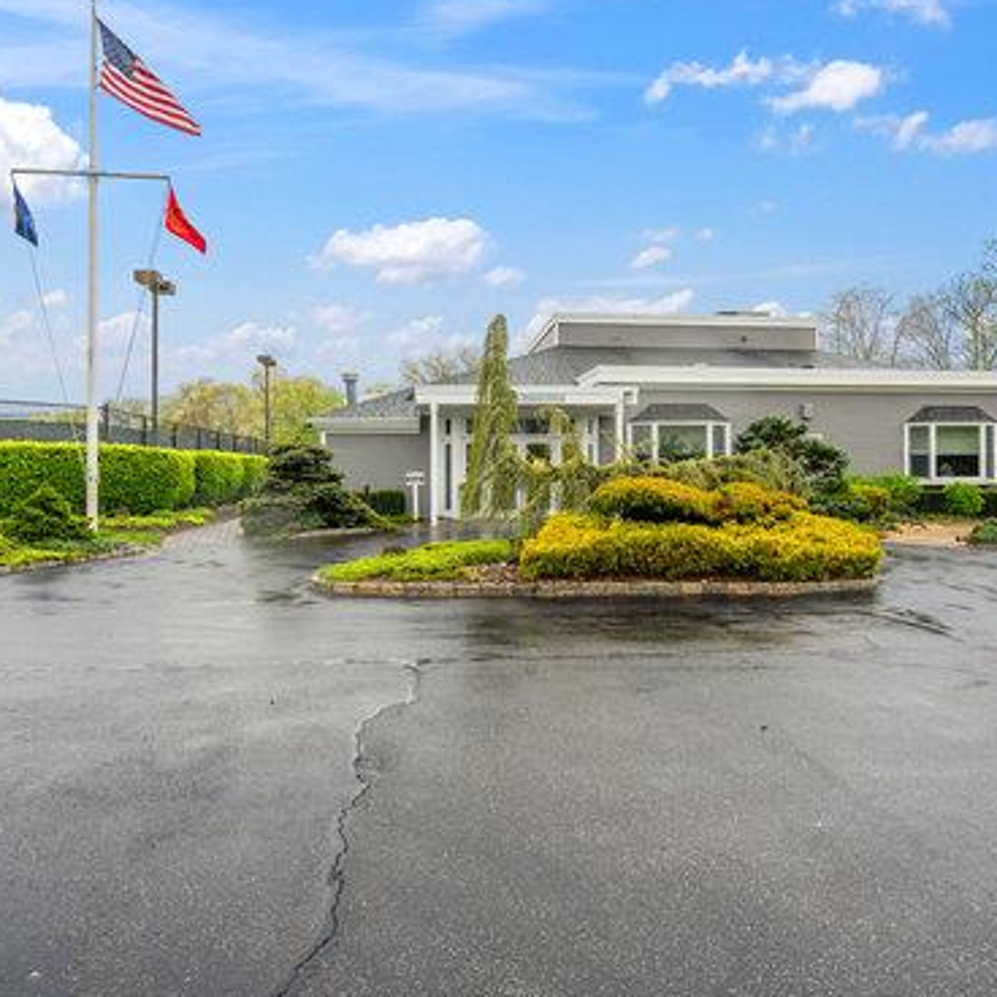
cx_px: 520
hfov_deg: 65.0
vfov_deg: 65.0
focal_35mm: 24
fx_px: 782
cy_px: 469
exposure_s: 1/200
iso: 400
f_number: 5.6
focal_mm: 16
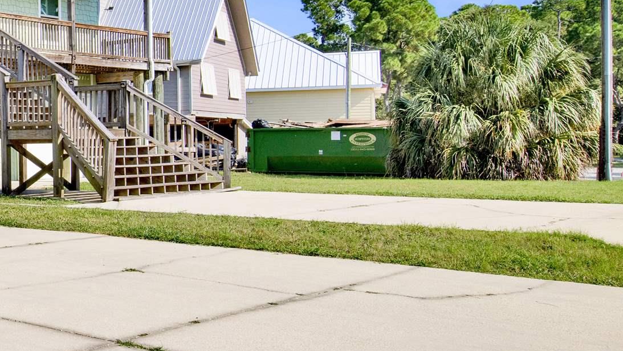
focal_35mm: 53
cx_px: -164
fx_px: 876
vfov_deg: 22.6
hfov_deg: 31.3
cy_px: 139
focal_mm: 18
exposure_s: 1/400
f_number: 11
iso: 200
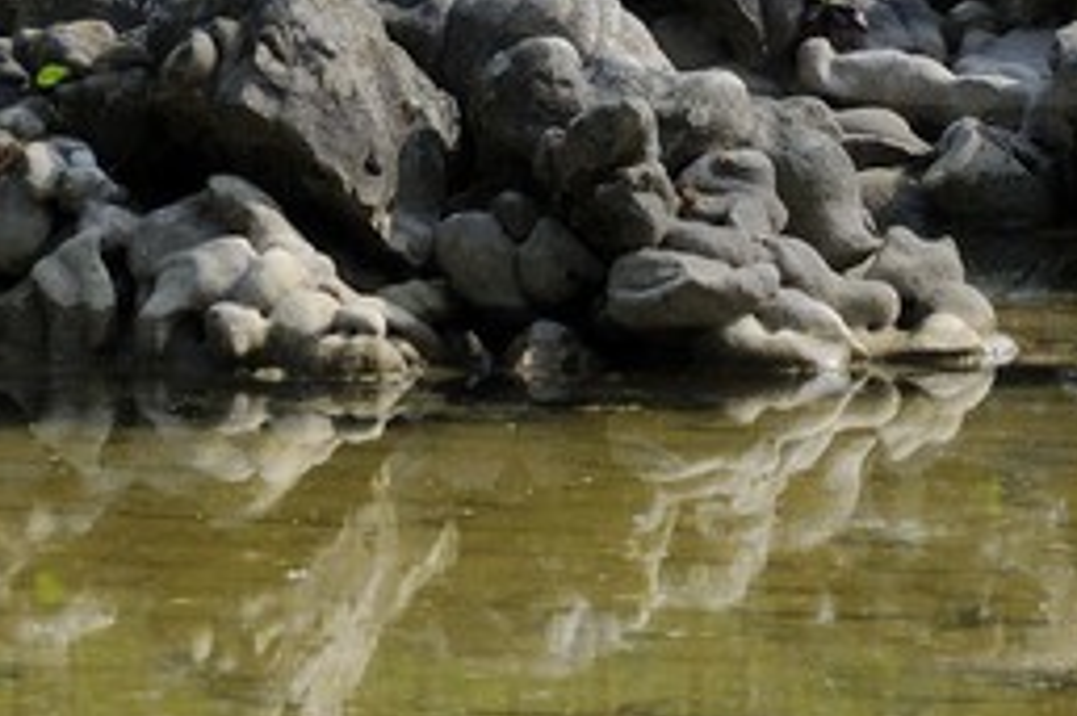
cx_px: 1002
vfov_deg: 1.8
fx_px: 22303
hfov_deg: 2.8
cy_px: -1432
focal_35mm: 746
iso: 200
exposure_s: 1/160
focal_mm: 120
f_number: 9
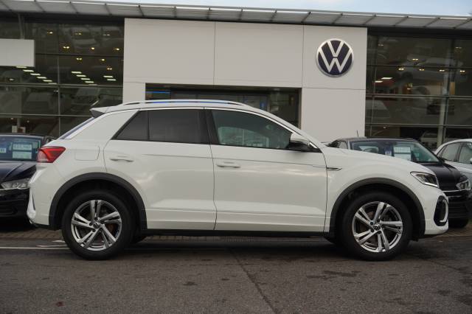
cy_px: 157
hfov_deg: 43.6
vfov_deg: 29.8
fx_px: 590
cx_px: 236
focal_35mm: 45
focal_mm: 30
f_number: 5.6
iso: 100
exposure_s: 1/80
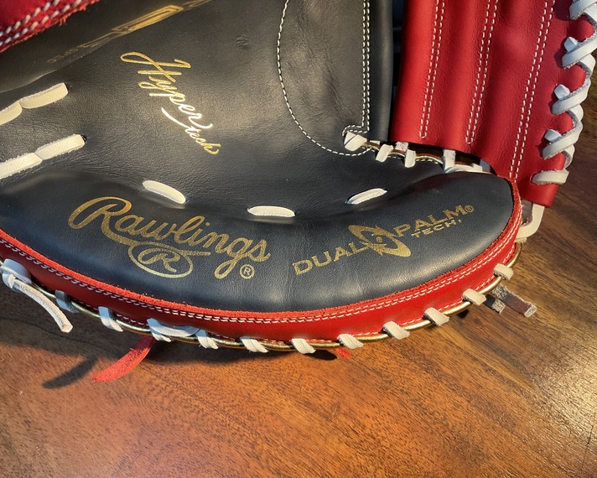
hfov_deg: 57.1
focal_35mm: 31
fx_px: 548
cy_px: 234
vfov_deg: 47.1
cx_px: 287
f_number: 1.8
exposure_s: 1/60
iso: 80
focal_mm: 3
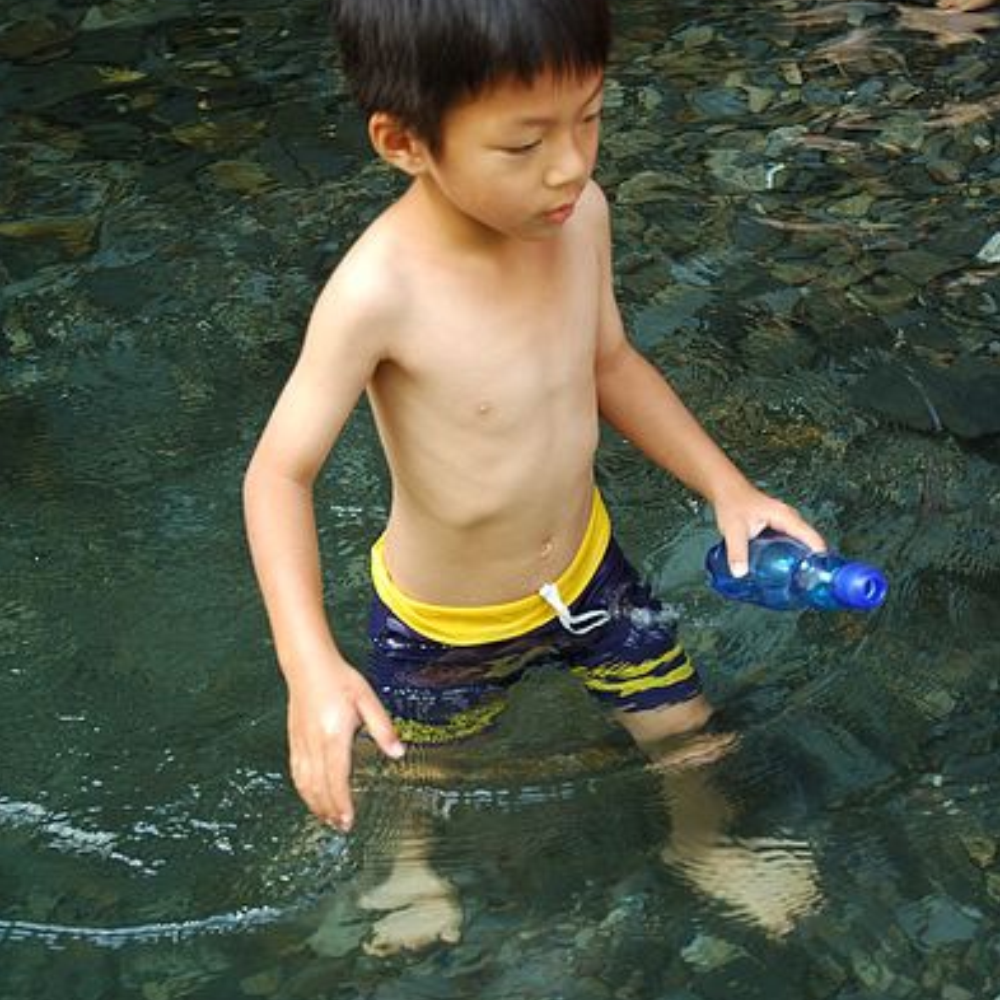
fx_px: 2157
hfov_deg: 26.1
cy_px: 560
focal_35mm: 66
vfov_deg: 26.1
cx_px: 499
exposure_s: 1/200
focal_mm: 34
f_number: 4.2
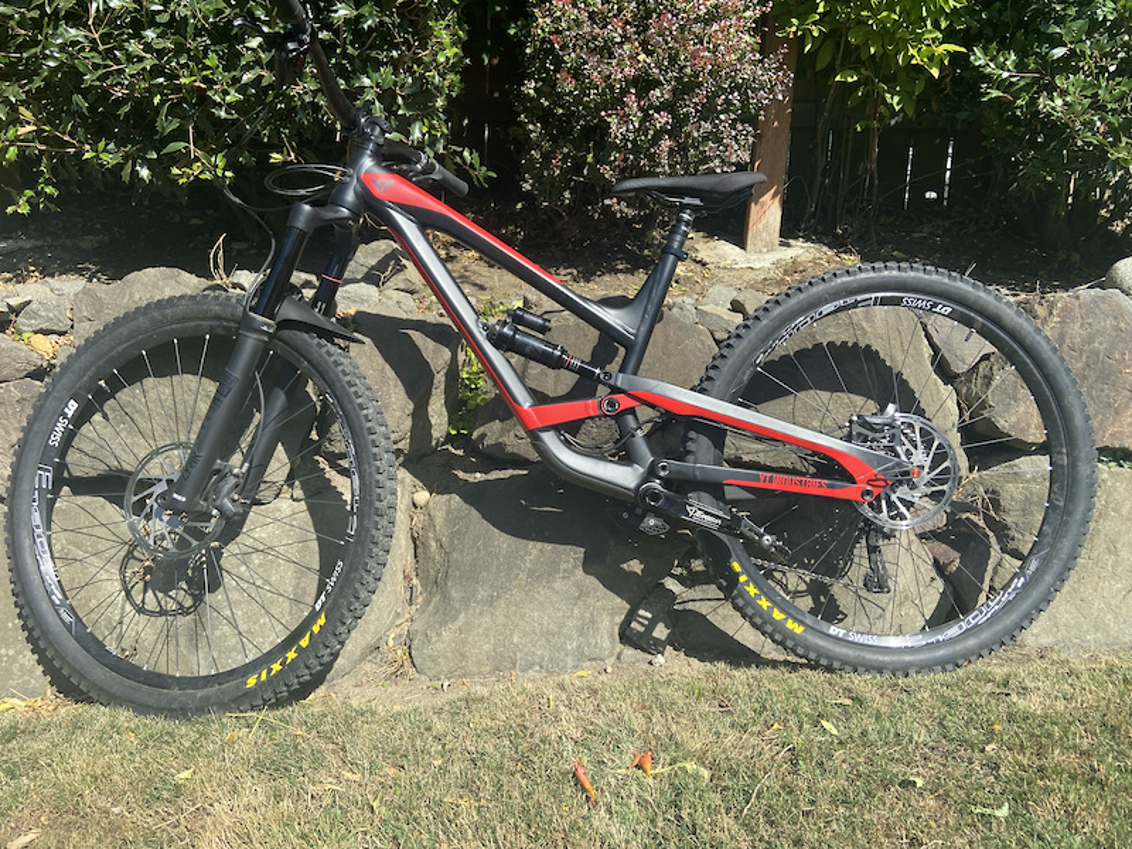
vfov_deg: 53.1
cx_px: 566
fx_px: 850
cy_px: 424
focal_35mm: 26
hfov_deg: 67.3
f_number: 1.8
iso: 32
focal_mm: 4.25
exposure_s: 1/1272
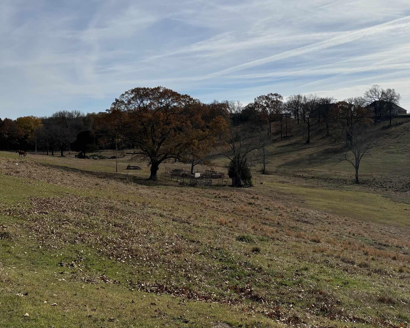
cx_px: 244
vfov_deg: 36.2
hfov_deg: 44.6
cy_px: 115
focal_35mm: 41
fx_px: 497
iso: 50
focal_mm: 5.96
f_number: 1.6
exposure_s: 1/8333
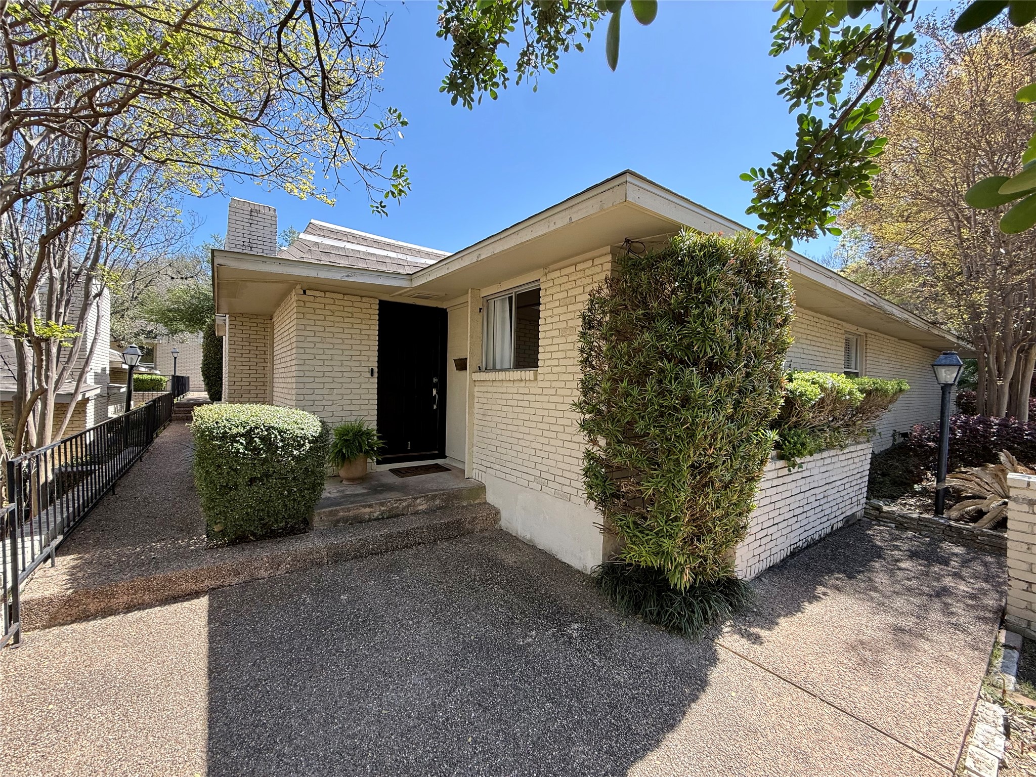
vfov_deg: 85.7
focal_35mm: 14
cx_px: 518
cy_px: 388
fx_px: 419
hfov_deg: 102.1
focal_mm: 2.22
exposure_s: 1/267
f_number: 2.2
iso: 64
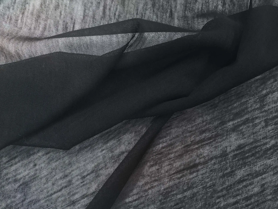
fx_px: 249
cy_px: 106
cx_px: 131
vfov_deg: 45.4
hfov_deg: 58.3
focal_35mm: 31
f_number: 2.2
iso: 250
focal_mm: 4.2
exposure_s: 1/25
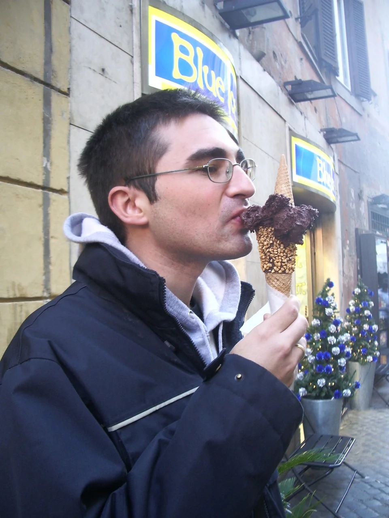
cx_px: 194
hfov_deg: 40.7
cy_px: 259
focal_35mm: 35
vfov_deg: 52.6
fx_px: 524
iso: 100
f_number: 2.6
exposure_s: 1/20
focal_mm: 5.8
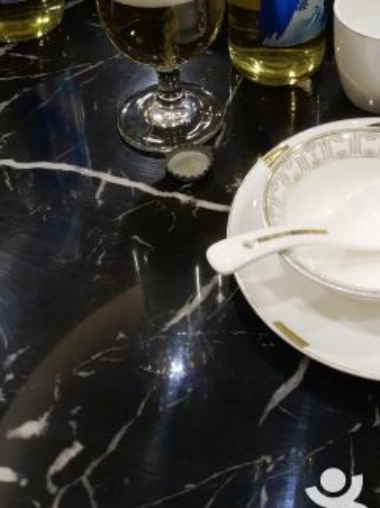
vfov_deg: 27.1
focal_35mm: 69
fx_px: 1012
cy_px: 39
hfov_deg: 21.1
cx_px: 287
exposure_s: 1/25
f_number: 2
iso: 383
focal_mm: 4.5
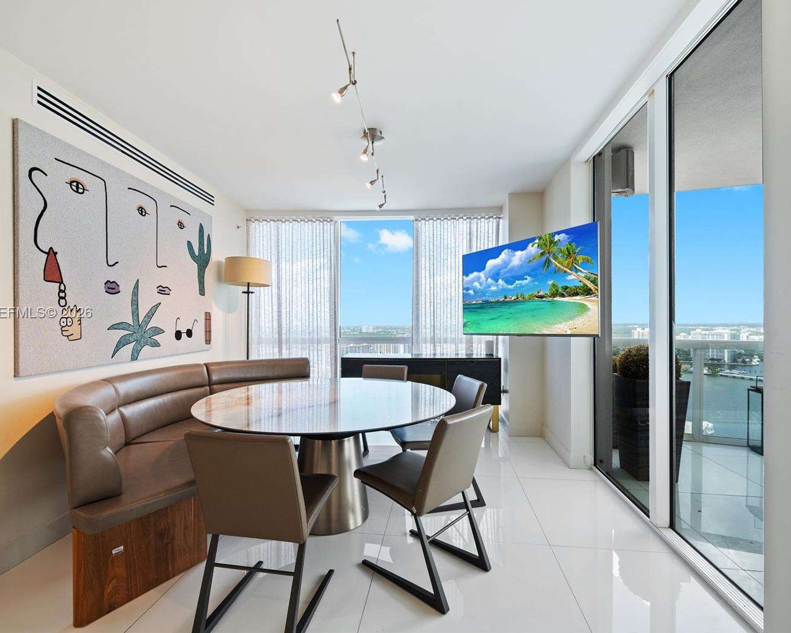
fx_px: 375
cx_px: 386
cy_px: 314
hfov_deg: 93.1
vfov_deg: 80.4
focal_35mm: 16
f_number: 8
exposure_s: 1/25
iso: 200
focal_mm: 14
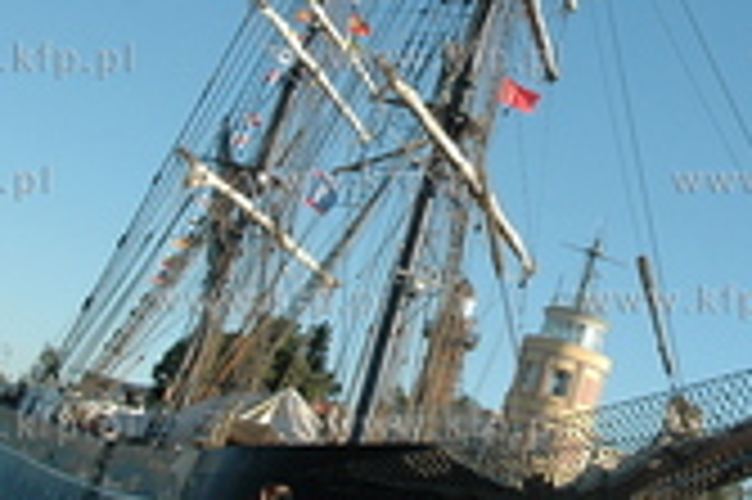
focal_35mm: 72
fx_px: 1502
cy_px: 117
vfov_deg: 18.7
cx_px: 603
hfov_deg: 27.5
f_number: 8
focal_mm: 20
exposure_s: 1/400
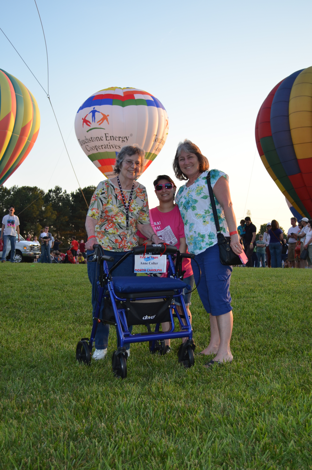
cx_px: 156
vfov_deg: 43.7
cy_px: 235
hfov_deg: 29.7
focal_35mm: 45
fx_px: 588
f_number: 4.5
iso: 200
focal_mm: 30
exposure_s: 1/200
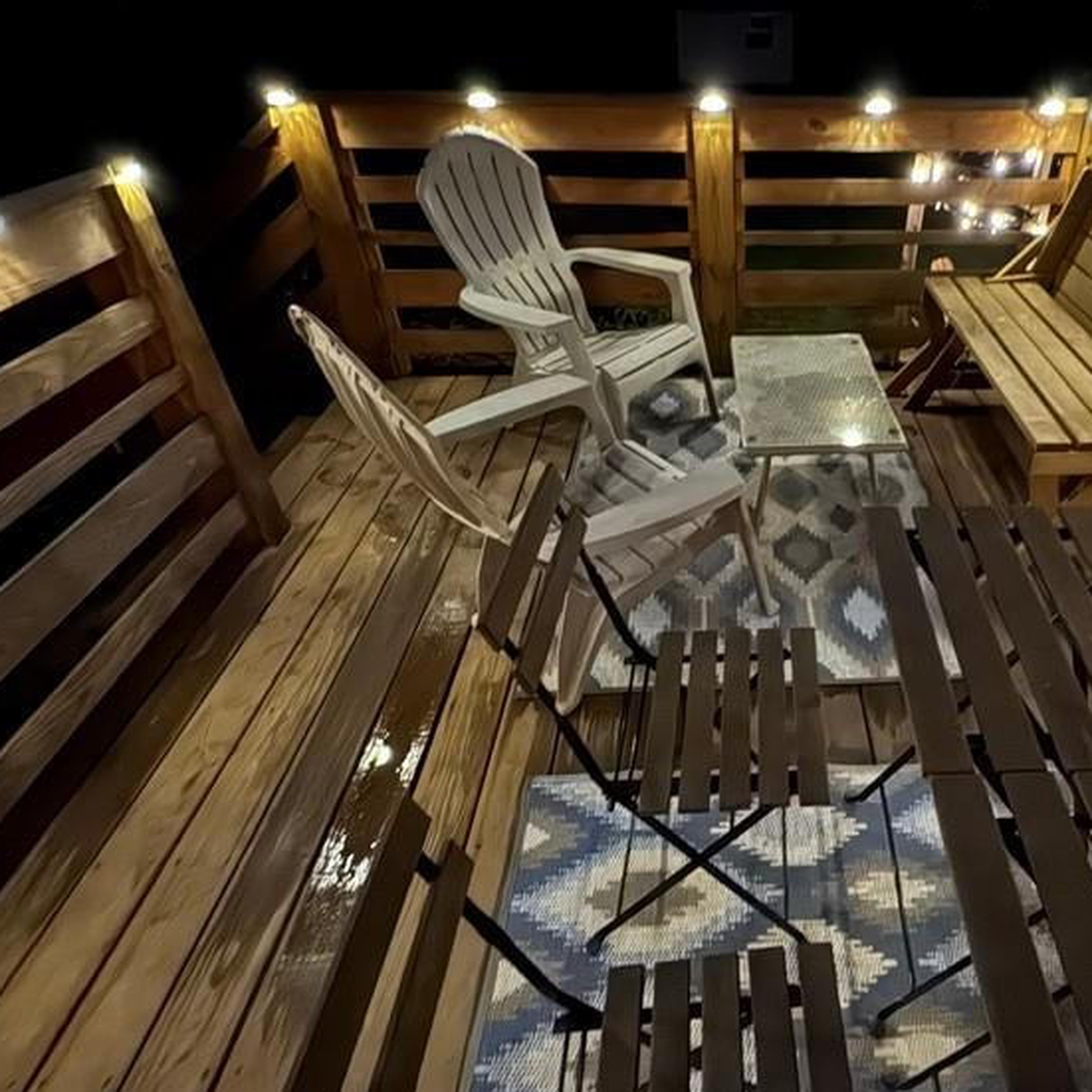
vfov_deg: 67.1
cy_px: 597
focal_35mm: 23
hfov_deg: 64.3
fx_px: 821
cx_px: 783
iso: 5000
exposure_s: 1/4
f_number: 2.2
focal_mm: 2.22
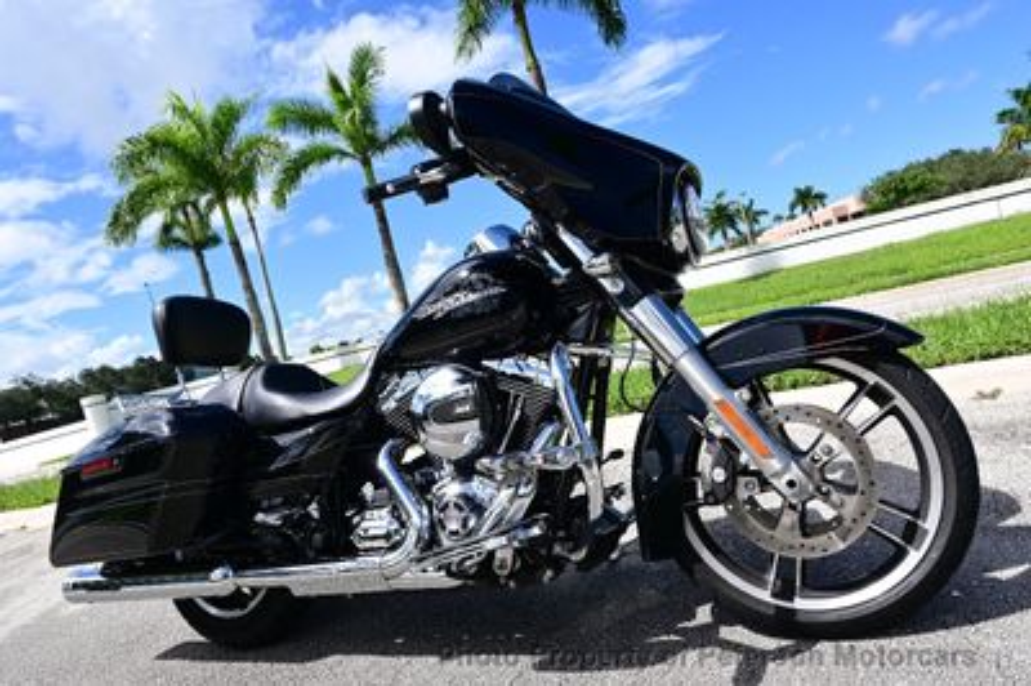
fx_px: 687
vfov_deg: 53.1
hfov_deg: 73.8
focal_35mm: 24
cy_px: 343
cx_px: 516
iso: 100
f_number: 8
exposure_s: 1/250
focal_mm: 16
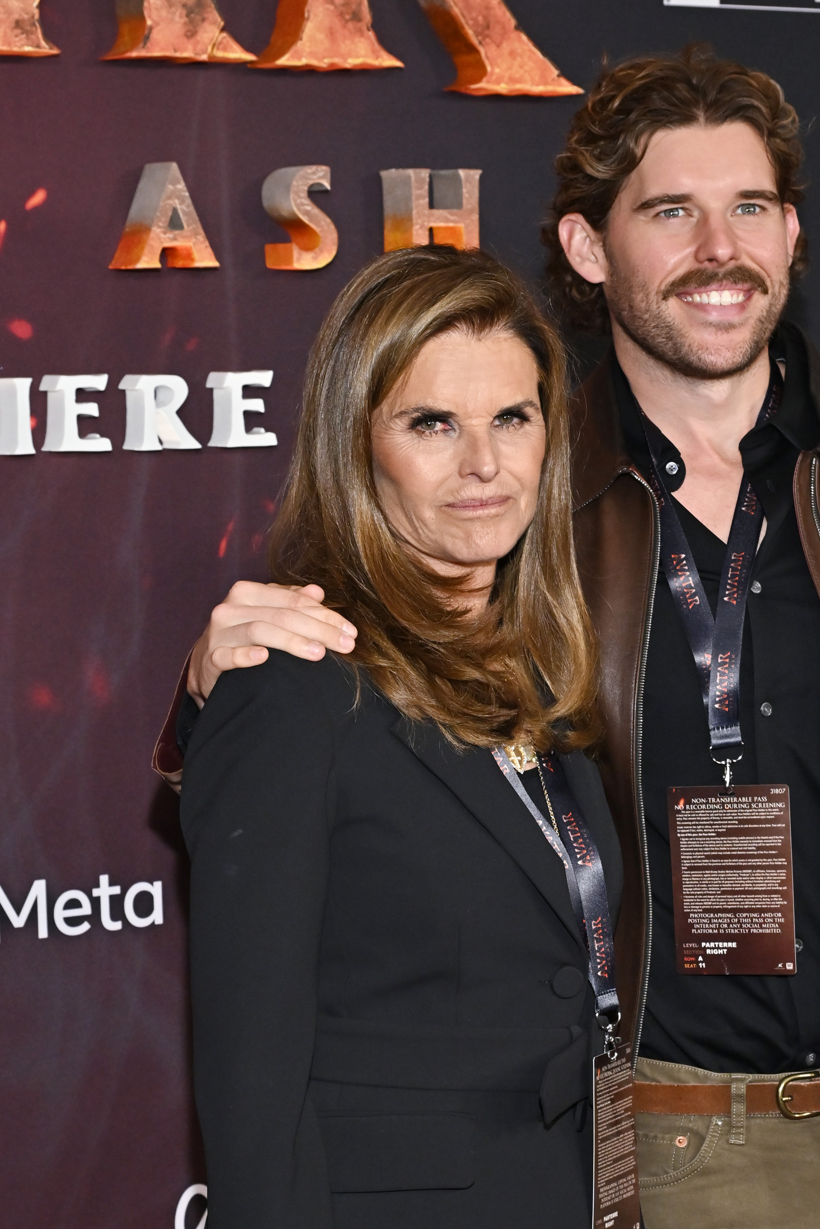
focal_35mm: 84
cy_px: 766
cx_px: 608
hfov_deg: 16.2
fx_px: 2869
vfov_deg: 24.1
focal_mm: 54
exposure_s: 1/160
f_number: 6.3
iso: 1000
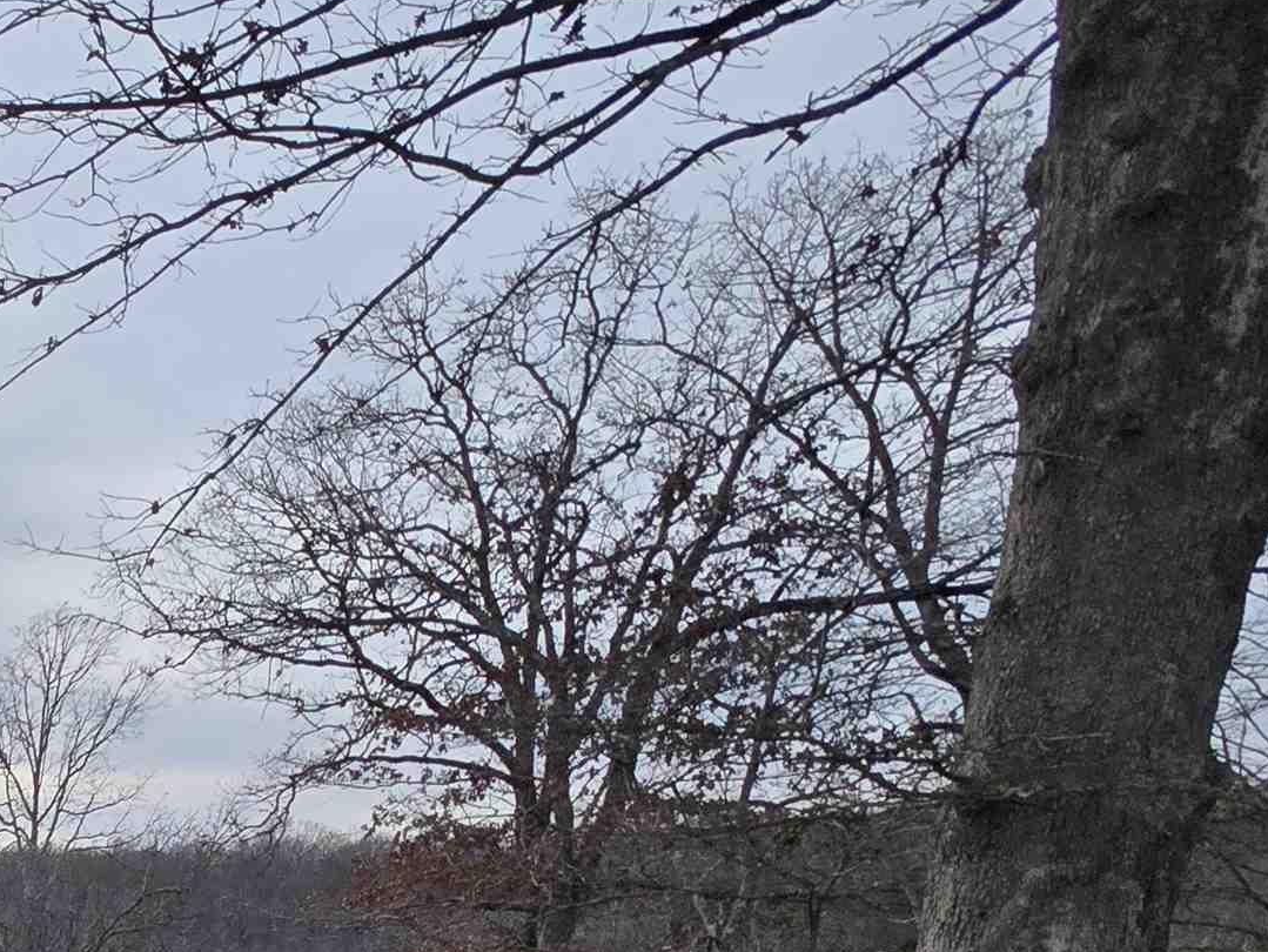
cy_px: 1189
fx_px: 1356
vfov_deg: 31.3
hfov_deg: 32.0
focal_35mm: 37
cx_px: -514
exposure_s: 1/2005
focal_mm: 2.2
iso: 50
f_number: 2.2
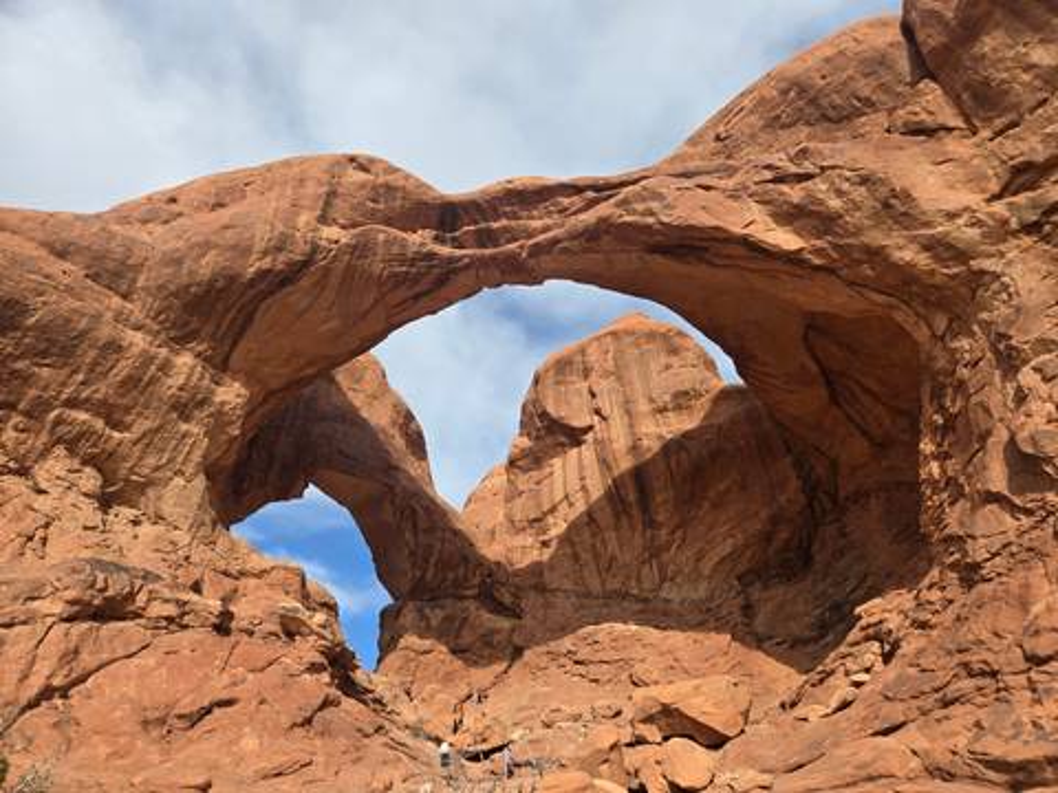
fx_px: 703
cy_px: 396
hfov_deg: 73.9
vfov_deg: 58.9
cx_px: 529
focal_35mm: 23
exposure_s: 1/1484
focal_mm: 5.4
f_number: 1.8
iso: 25
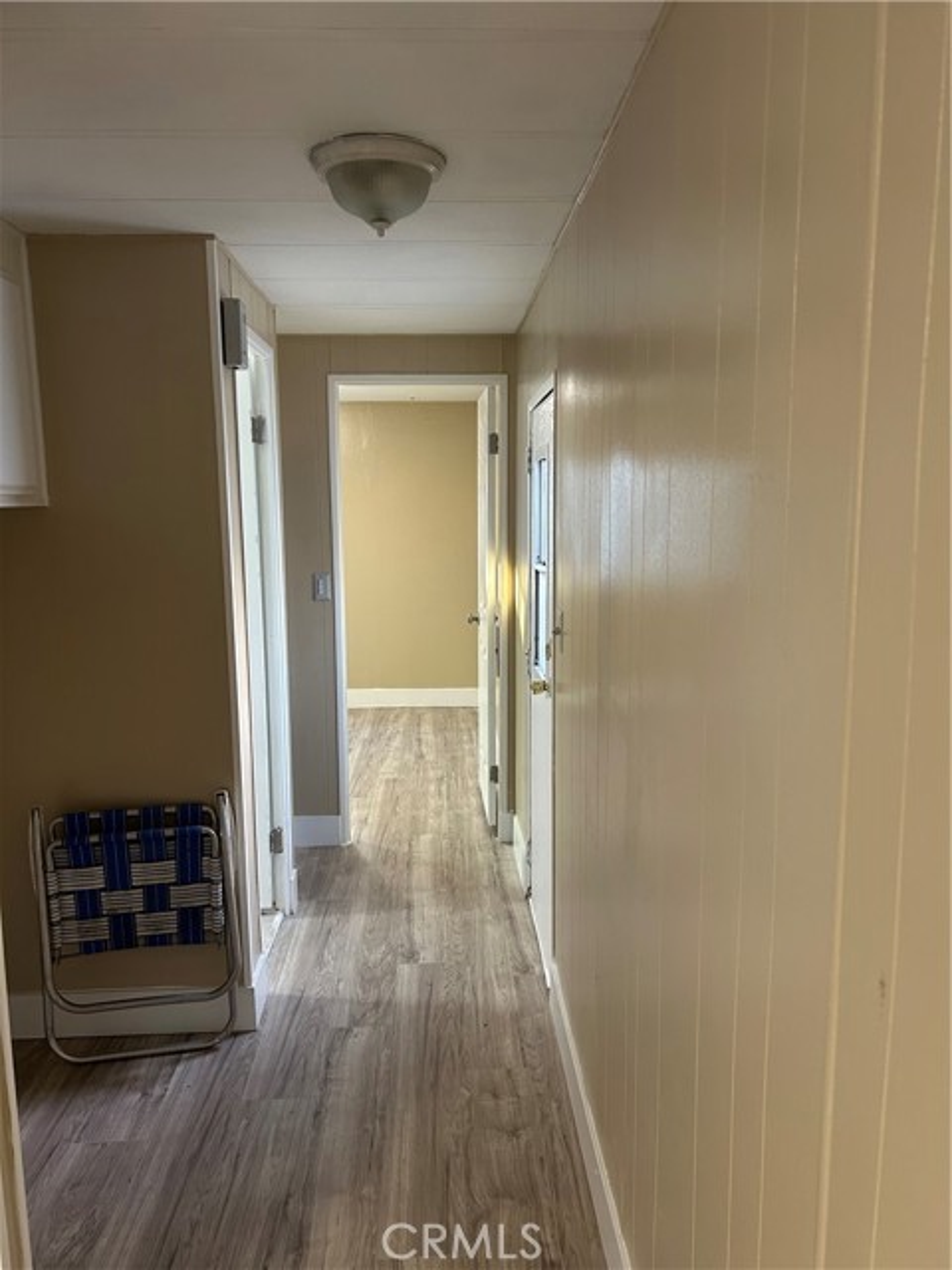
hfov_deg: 53.1
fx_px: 953
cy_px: 635
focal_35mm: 26
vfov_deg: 67.3
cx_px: 476
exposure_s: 1/60
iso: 200
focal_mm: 5.7
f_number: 1.5
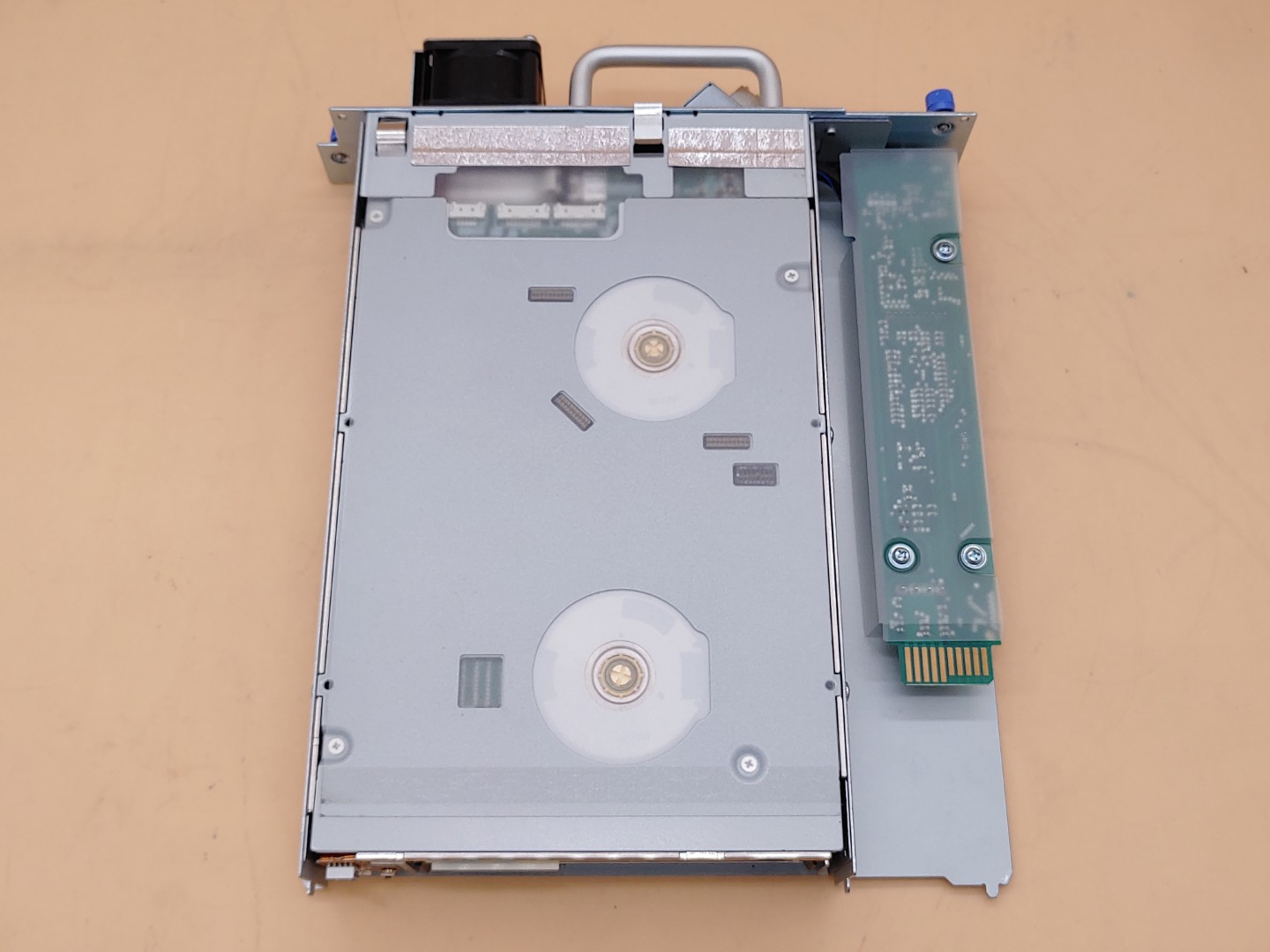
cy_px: 476
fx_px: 1321
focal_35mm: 36
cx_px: 635
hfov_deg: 51.4
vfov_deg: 39.7
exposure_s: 1/129
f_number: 1.8
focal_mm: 4.36
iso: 50
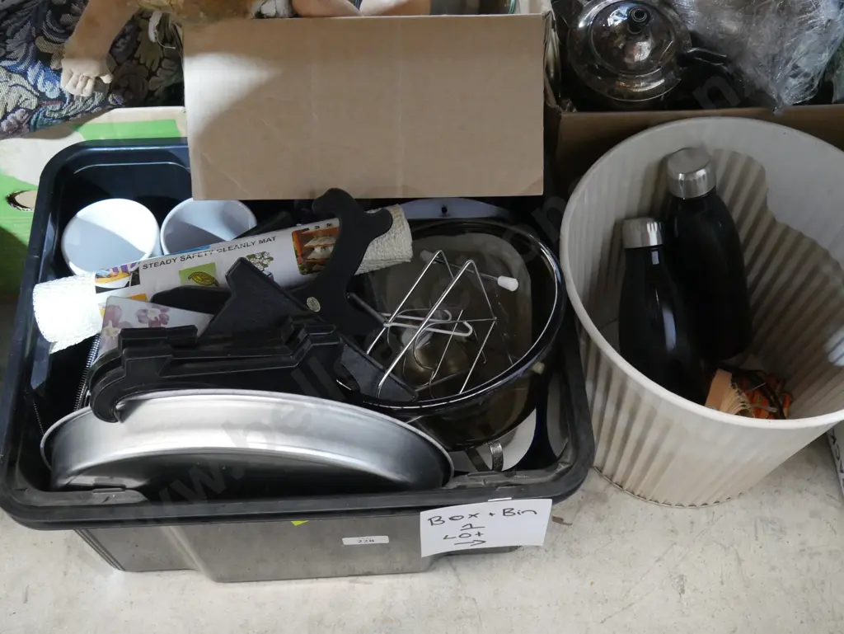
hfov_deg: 46.8
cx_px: 422
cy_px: 317
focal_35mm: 40
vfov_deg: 36.0
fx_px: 976
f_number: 4.5
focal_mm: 20
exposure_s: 1/30
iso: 3200
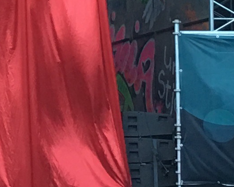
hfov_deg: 8.2
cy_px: -31
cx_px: -319
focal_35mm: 217
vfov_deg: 7.1
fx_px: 1503
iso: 50
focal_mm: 4.15
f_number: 2.2
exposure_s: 1/33
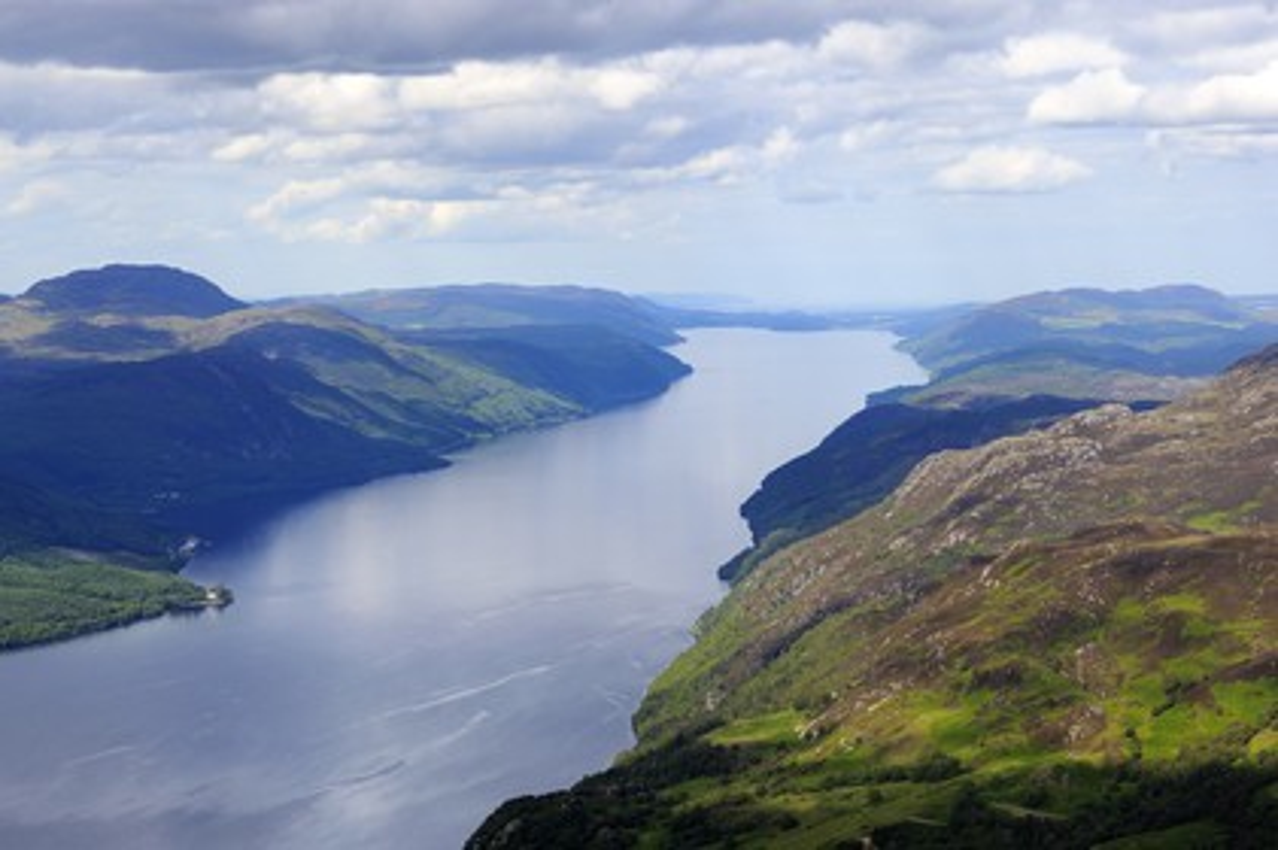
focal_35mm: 100
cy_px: 425
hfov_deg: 20.4
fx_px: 3547
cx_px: 639
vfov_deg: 13.7
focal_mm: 100
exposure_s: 1/800
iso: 400
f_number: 10
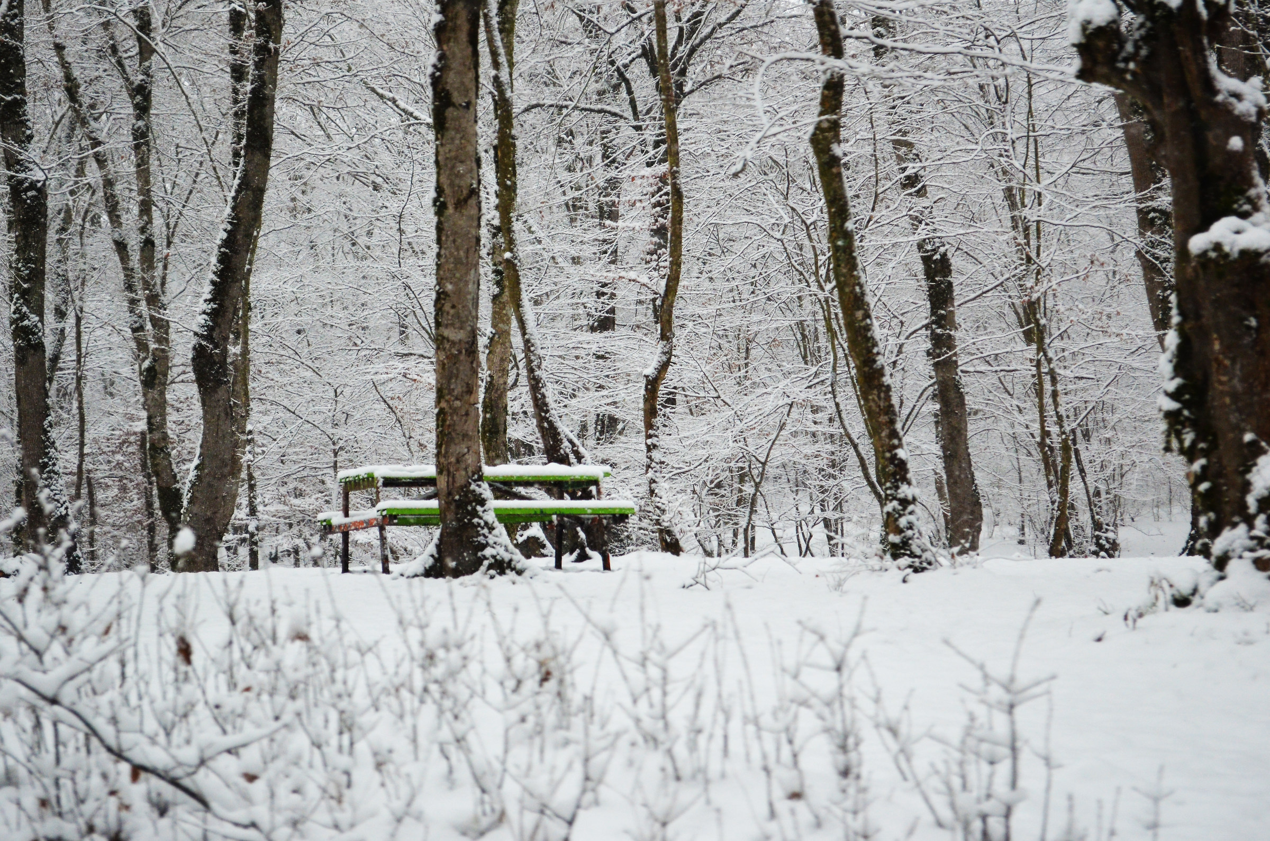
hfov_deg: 24.7
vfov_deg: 16.5
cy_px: 420
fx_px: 2904
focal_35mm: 82
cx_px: 635
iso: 1100
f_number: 5.6
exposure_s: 1/500
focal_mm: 55
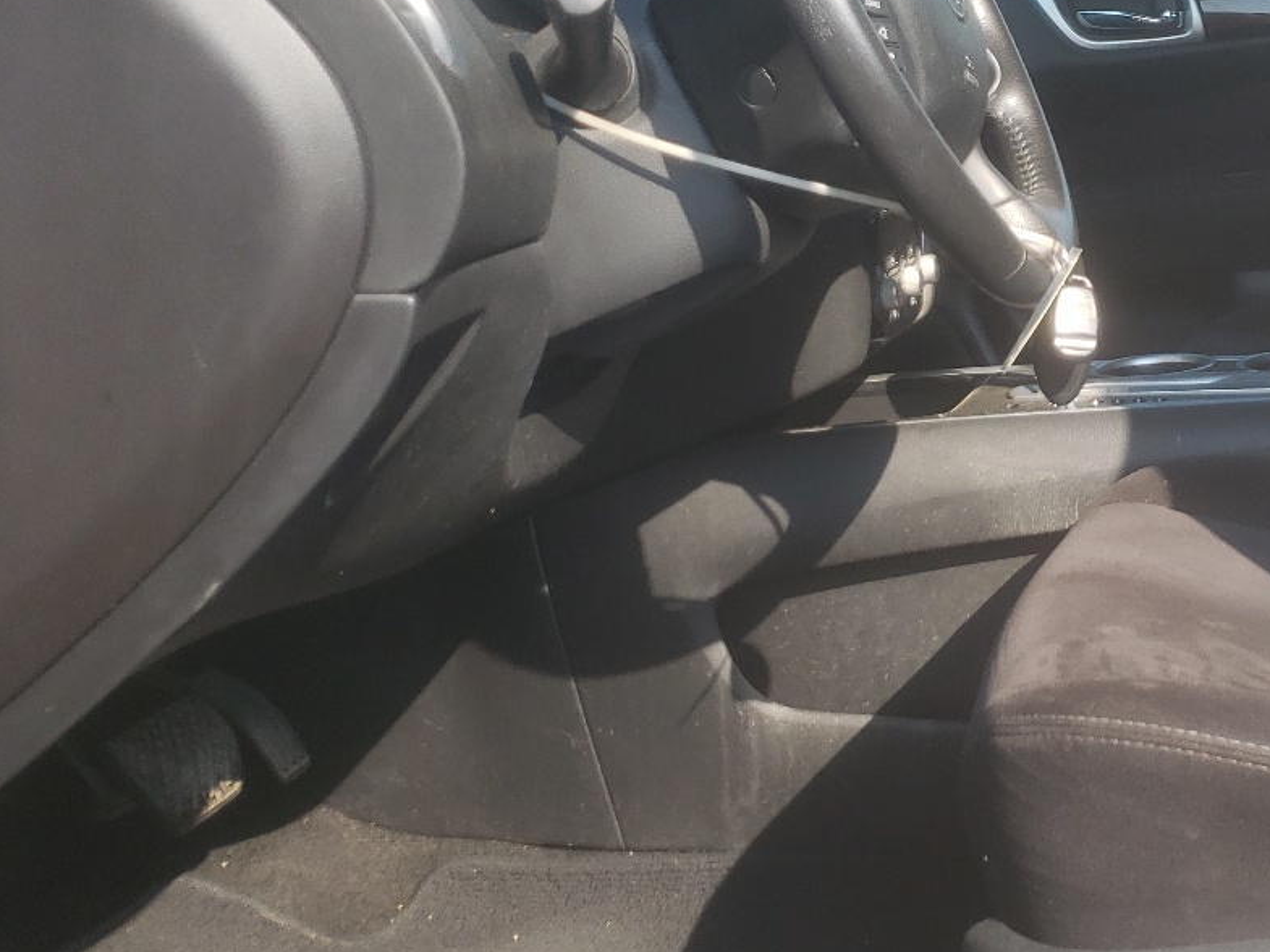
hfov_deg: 33.4
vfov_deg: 27.4
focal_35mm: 53
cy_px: 351
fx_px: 1945
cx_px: 1236
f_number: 1.5
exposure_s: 1/714
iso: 50
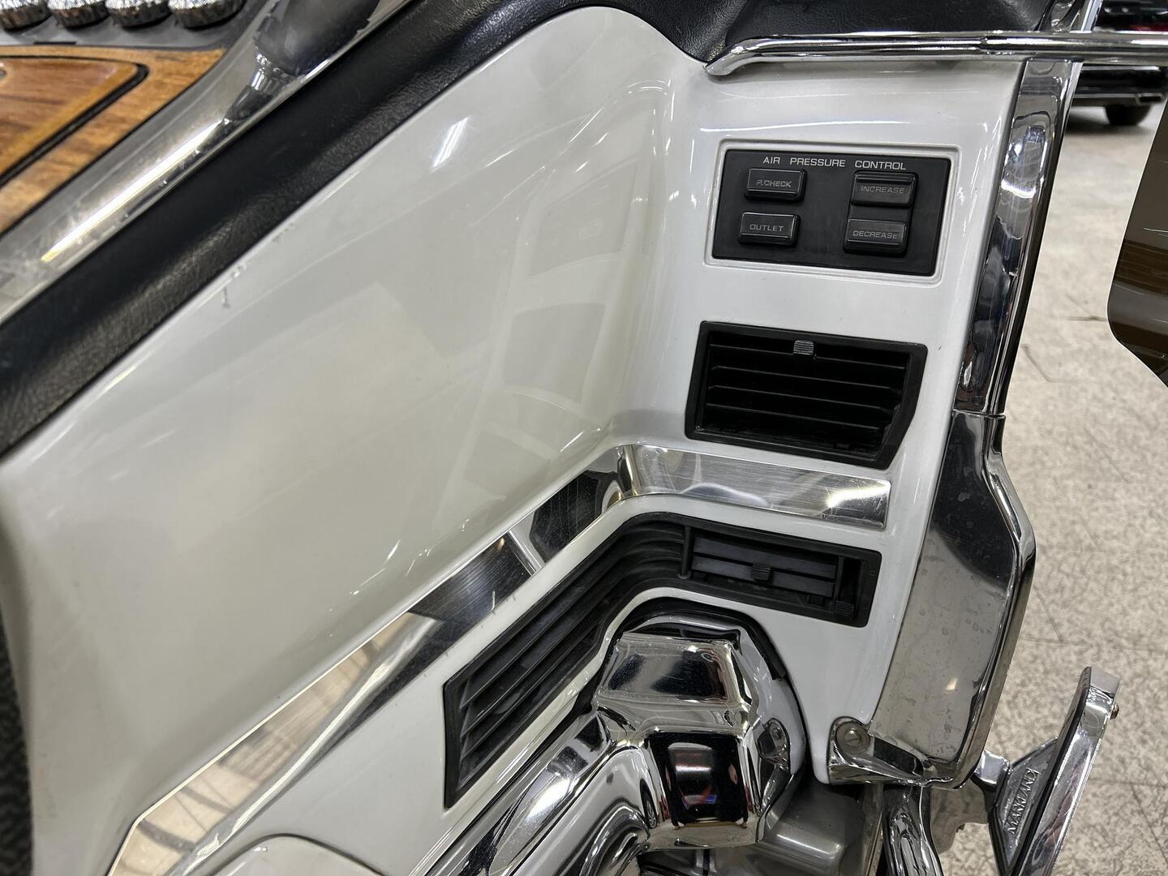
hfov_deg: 67.3
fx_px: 877
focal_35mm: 26
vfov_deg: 53.1
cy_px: 438
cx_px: 584
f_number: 1.5
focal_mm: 5.7
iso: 125
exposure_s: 1/100
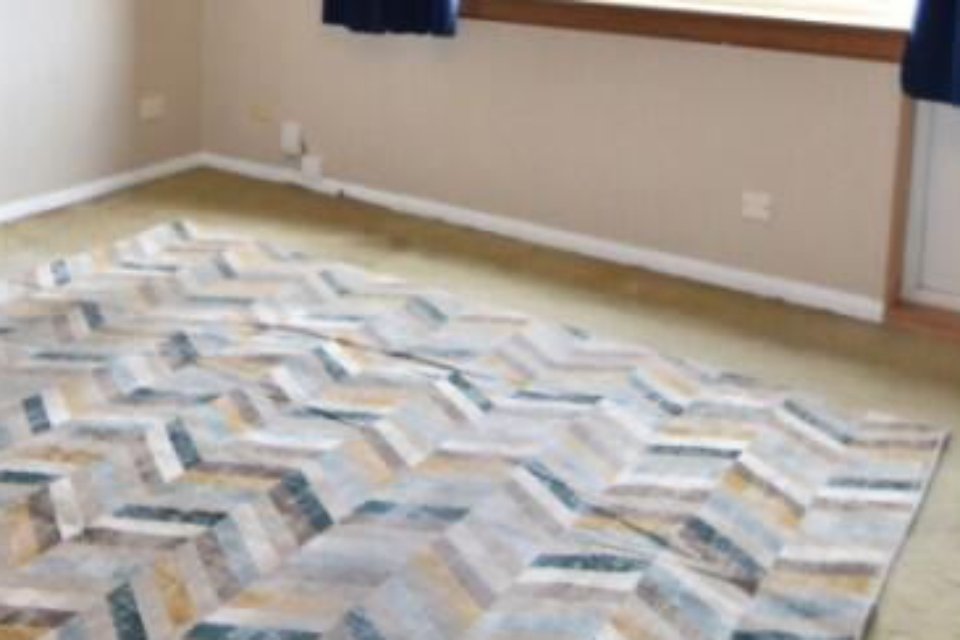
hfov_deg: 42.9
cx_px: 113
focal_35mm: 42
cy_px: -49
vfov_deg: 29.1
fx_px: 1120
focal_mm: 10
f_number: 4.5
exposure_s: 1/60
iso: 400
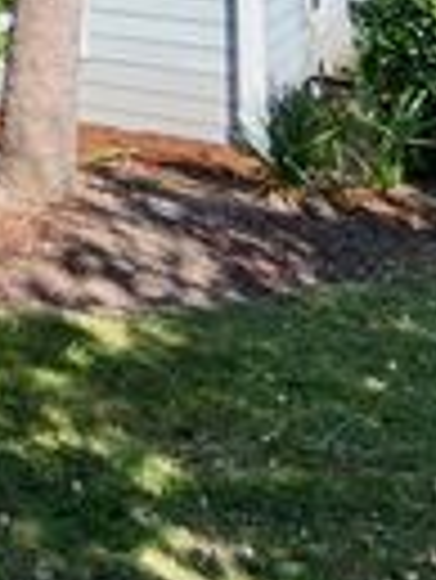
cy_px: -398
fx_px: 1123
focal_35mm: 67
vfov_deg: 21.5
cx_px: -297
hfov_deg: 18.3
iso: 50
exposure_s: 1/2391
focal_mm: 2.2
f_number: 2.2
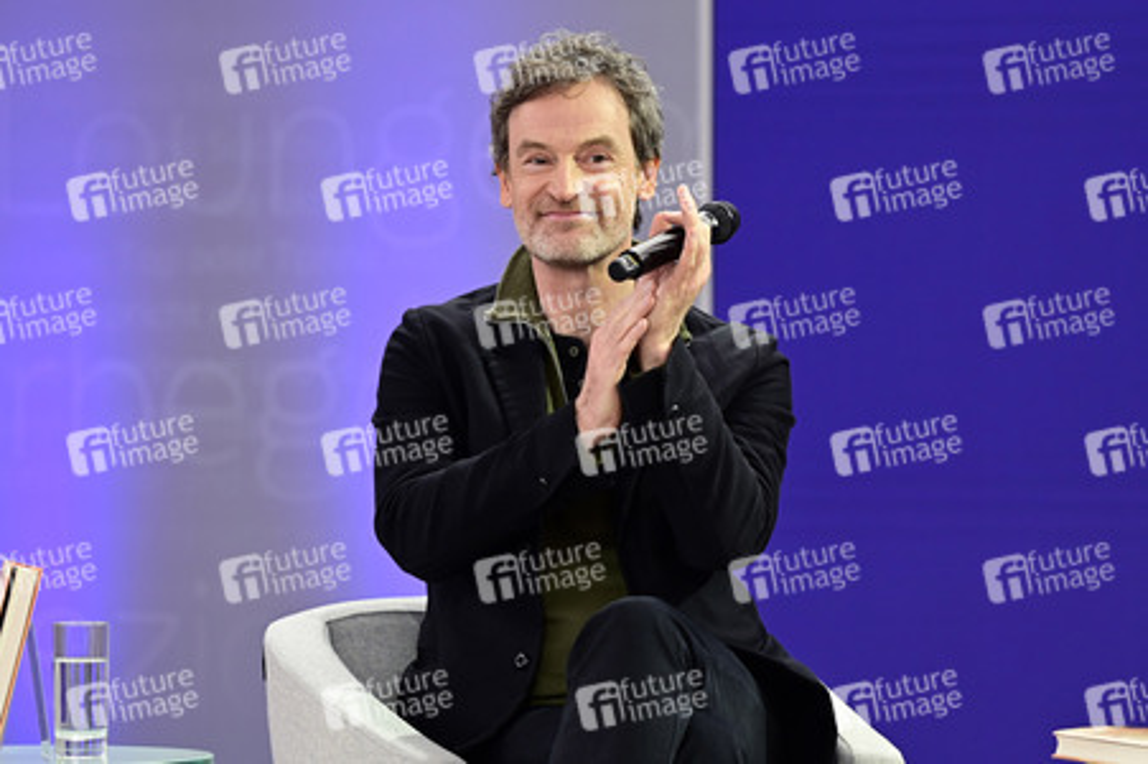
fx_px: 4620
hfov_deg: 14.2
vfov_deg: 9.4
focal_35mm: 145
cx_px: 574
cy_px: 382
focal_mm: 145
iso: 500
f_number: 3.2
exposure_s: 1/400
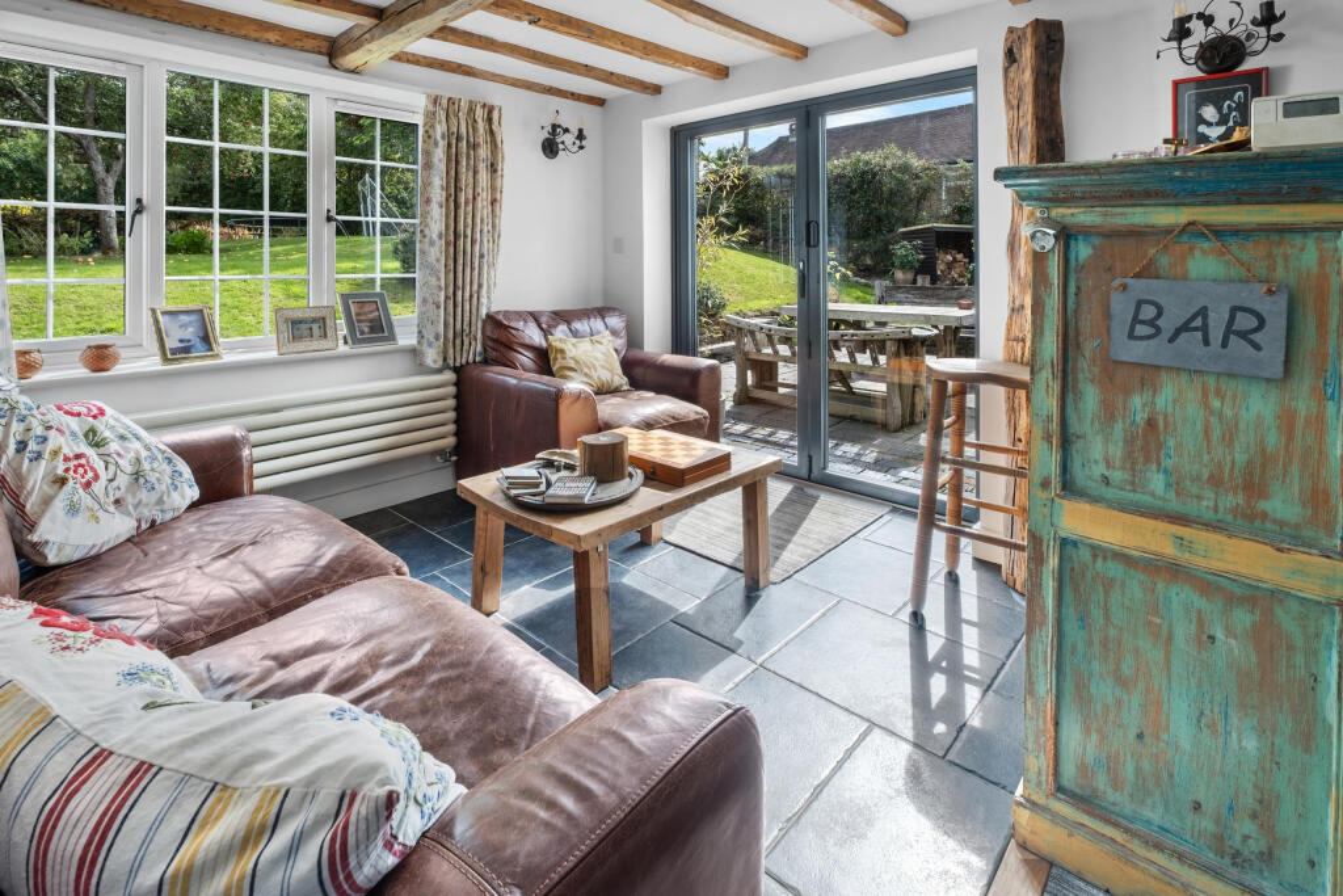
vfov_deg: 77.3
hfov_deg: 100.4
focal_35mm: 15
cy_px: 448
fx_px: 560
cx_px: 672
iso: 160
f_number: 8
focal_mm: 10
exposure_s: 1/25
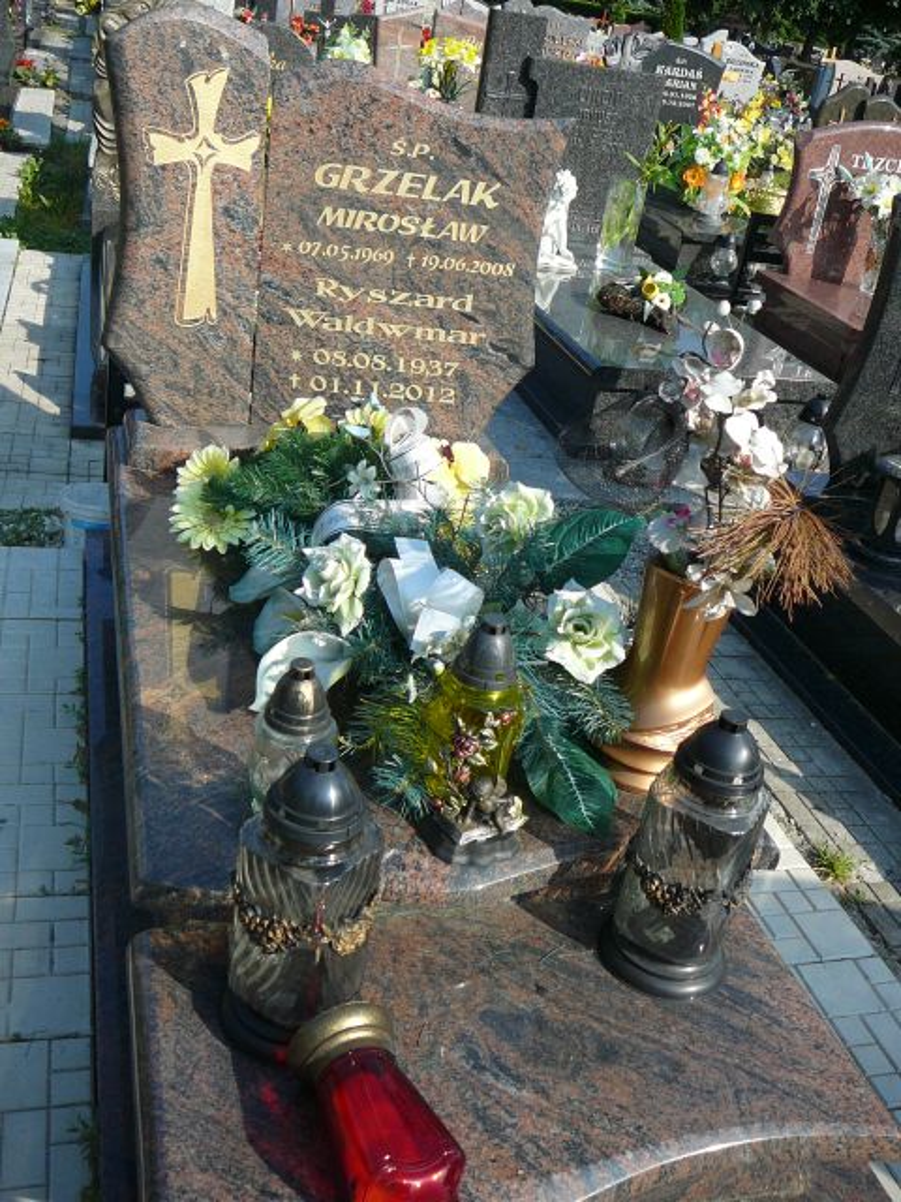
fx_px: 1215
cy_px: 601
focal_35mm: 35
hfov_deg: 40.7
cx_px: 450
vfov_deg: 52.6
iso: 80
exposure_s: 1/800
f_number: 2.8
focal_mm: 5.2
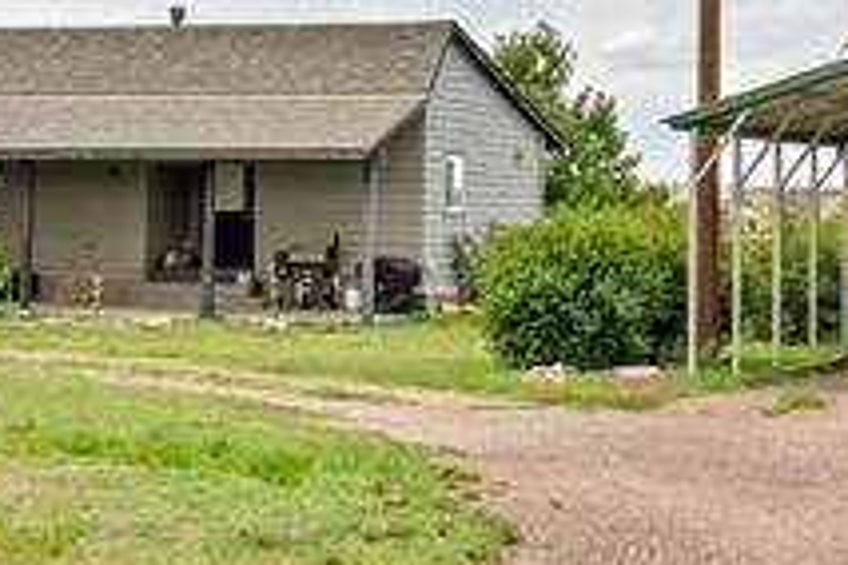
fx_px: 2473
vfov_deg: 13.0
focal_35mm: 105
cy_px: 179
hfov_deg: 19.2
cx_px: 135
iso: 400
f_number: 6.3
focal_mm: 35
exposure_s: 1/400
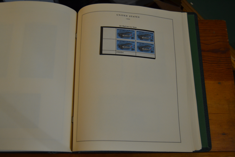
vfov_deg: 34.2
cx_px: 118
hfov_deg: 49.6
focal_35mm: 39
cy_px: 78
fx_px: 255
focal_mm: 26
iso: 900
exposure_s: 1/60
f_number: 4
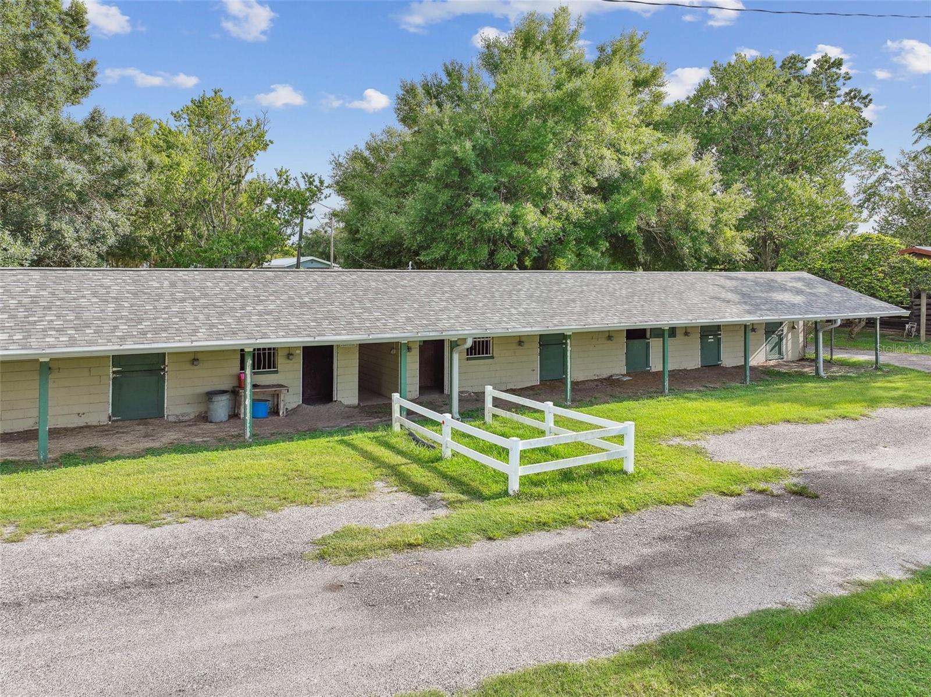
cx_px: 466
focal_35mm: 24
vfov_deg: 56.8
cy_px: 348
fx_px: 645
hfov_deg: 71.6
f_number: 2.8
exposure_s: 1/1000
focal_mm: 12.3
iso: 100
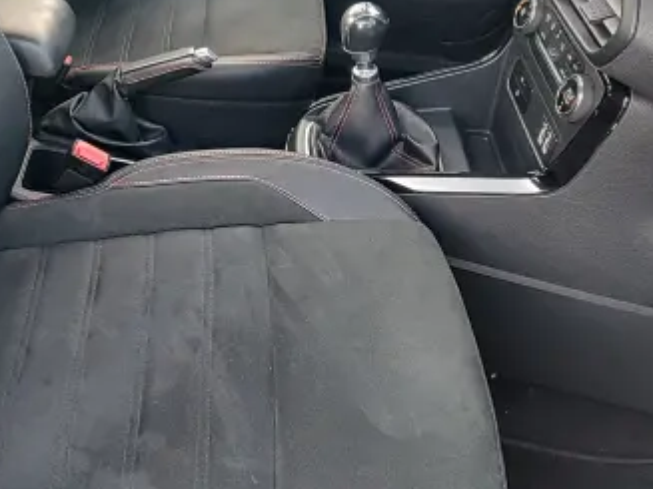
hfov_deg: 38.7
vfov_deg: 30.7
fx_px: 849
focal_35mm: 45
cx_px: 48
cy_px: 46
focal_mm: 5.56
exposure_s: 1/100
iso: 159
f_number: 1.8
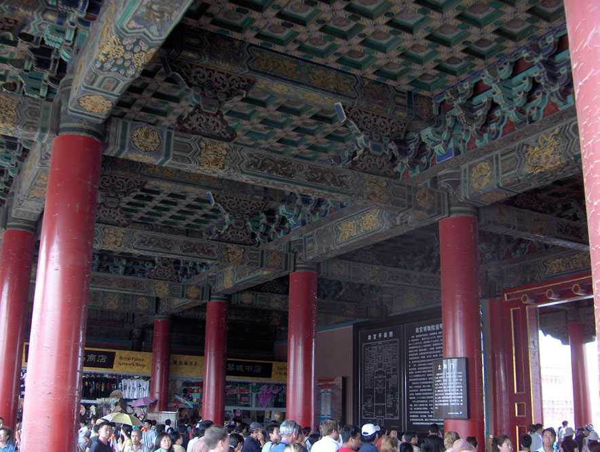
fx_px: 677
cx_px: 300
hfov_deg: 47.8
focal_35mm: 39
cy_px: 226
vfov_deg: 36.9
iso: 400
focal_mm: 8
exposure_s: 1/66
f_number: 2.8
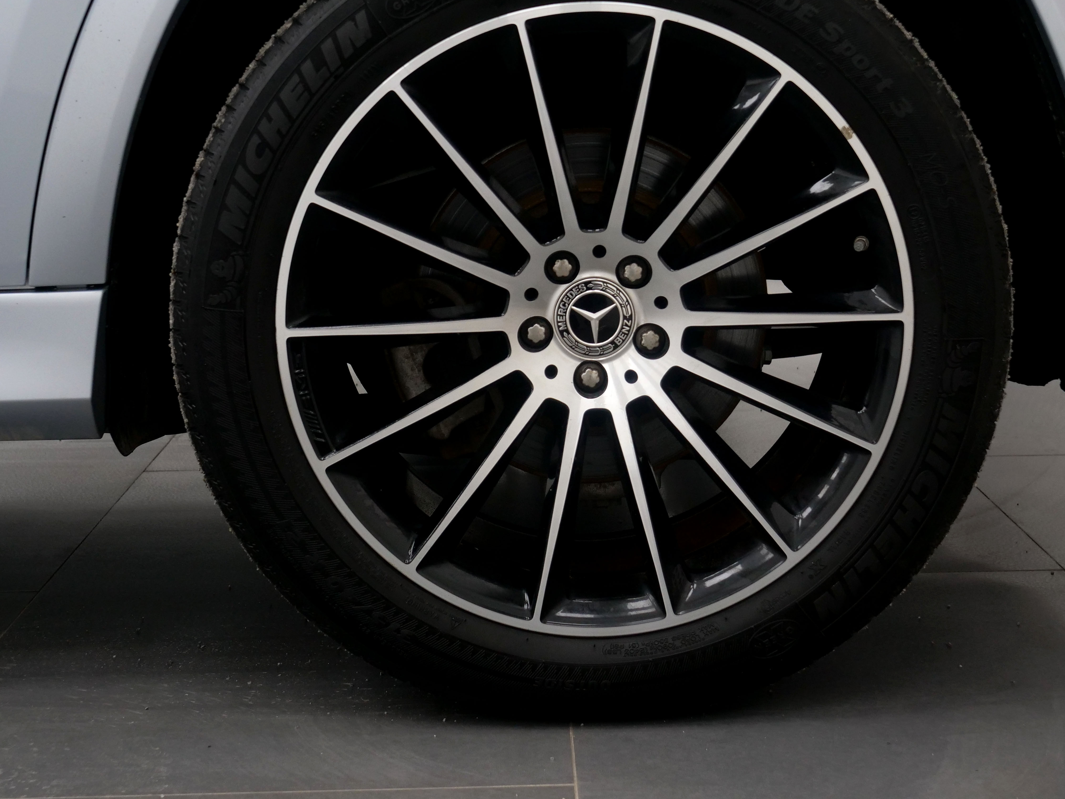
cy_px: 294
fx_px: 1815
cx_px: 592
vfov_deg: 24.7
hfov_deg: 32.7
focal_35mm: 59
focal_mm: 23
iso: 800
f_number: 3.5
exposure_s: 1/320
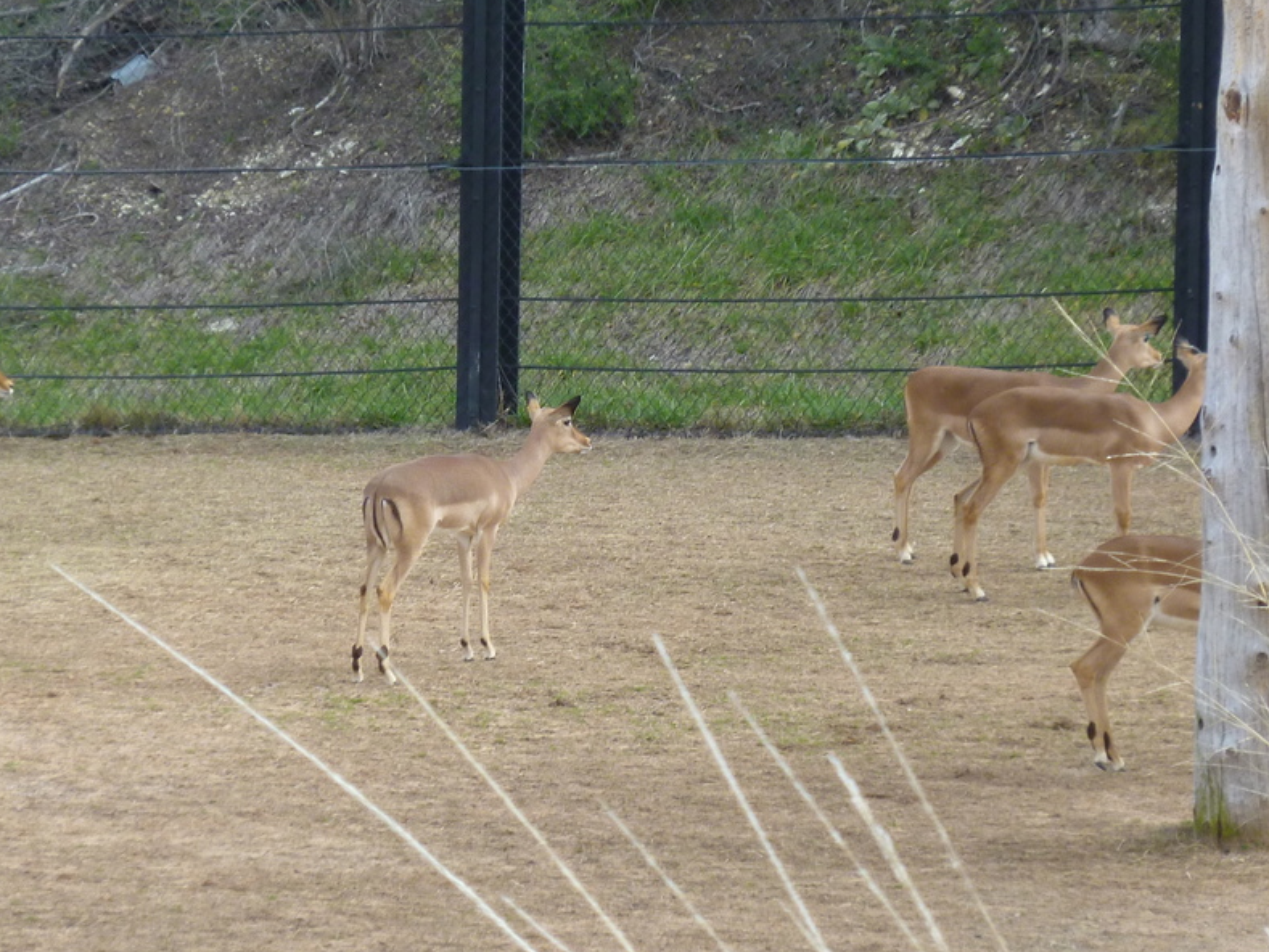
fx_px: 13089
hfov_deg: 5.6
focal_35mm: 357
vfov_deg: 4.2
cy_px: 453
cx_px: 573
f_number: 5.9
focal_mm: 36
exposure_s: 1/125
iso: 125
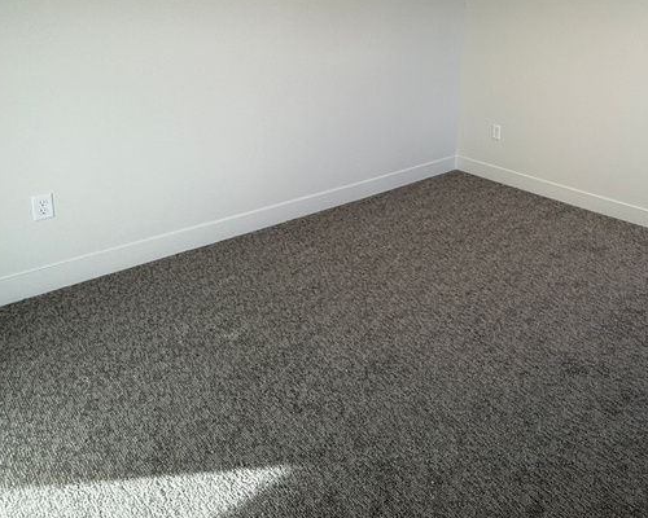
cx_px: 485
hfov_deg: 59.0
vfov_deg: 49.1
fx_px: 537
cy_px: 117
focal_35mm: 28
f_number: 2.2
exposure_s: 1/173
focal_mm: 2.22
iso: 50
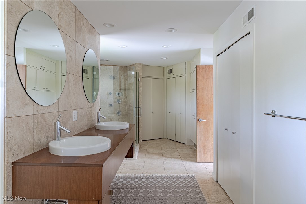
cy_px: 102
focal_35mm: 23
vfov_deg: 55.1
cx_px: 153
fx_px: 195
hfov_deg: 76.1
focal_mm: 23
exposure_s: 1/15
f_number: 8
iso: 640
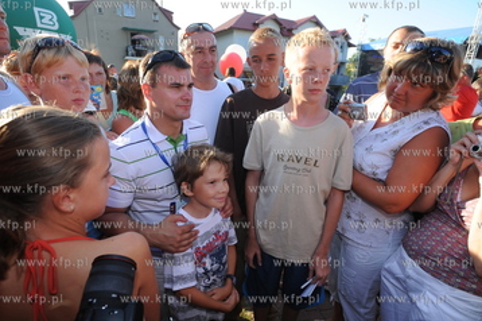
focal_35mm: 19
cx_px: 228
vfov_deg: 64.4
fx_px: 254
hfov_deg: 86.9
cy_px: 170
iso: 200
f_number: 5.6
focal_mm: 17
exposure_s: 1/250
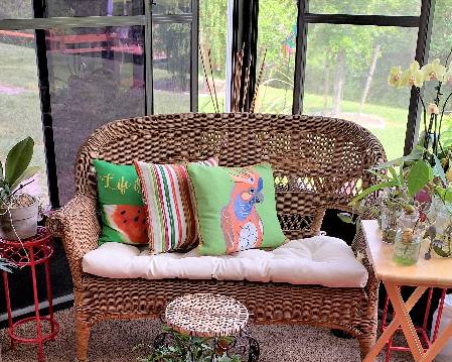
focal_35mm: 48
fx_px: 642
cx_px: 187
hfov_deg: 38.7
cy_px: 257
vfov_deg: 31.1
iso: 50
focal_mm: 4.25
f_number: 1.8
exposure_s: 1/121
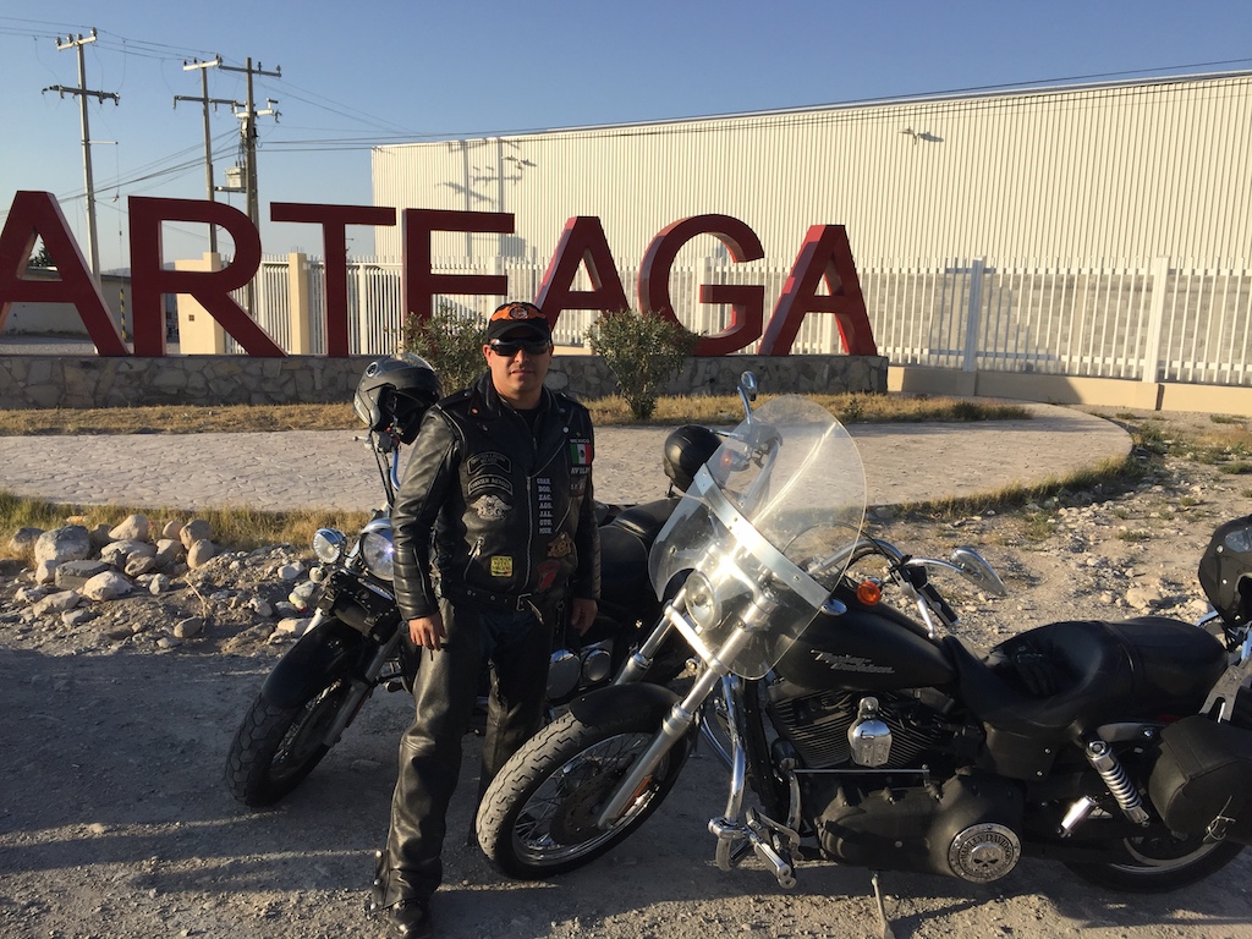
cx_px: 626
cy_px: 470
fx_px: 1049
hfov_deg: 61.7
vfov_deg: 48.2
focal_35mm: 29
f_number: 2.2
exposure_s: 1/1721
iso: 32
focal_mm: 4.15
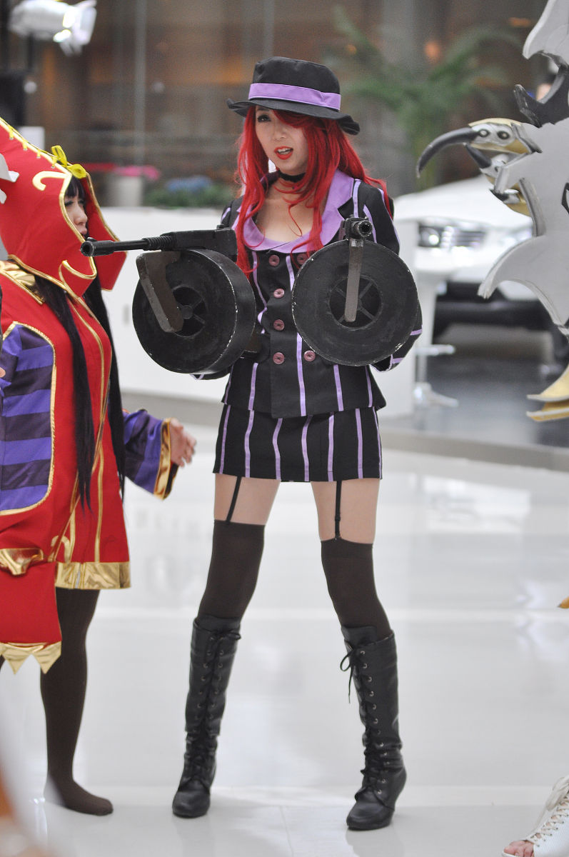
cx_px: 284
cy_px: 428
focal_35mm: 117
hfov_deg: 11.7
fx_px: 2781
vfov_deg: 17.5
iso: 500
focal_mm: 78
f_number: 2.8
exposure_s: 1/100
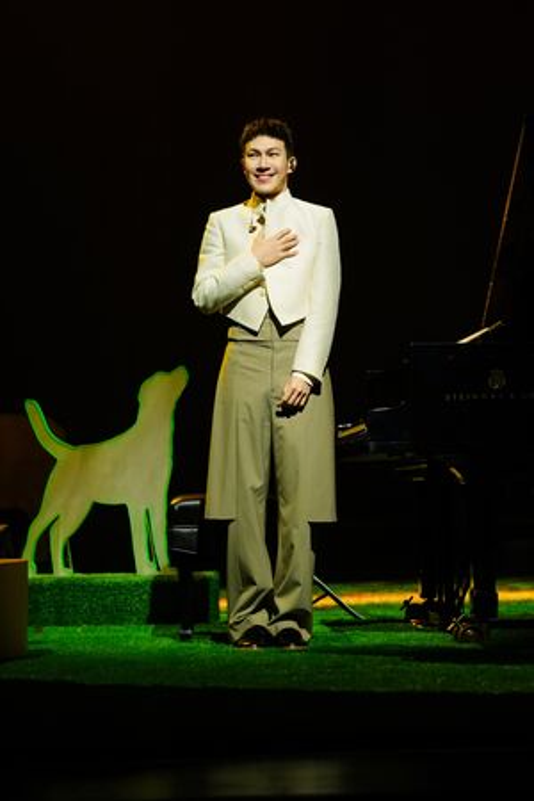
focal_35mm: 70
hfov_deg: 19.5
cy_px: 400
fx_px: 1557
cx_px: 267
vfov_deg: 28.8
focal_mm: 70
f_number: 2.8
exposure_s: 1/200
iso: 1250
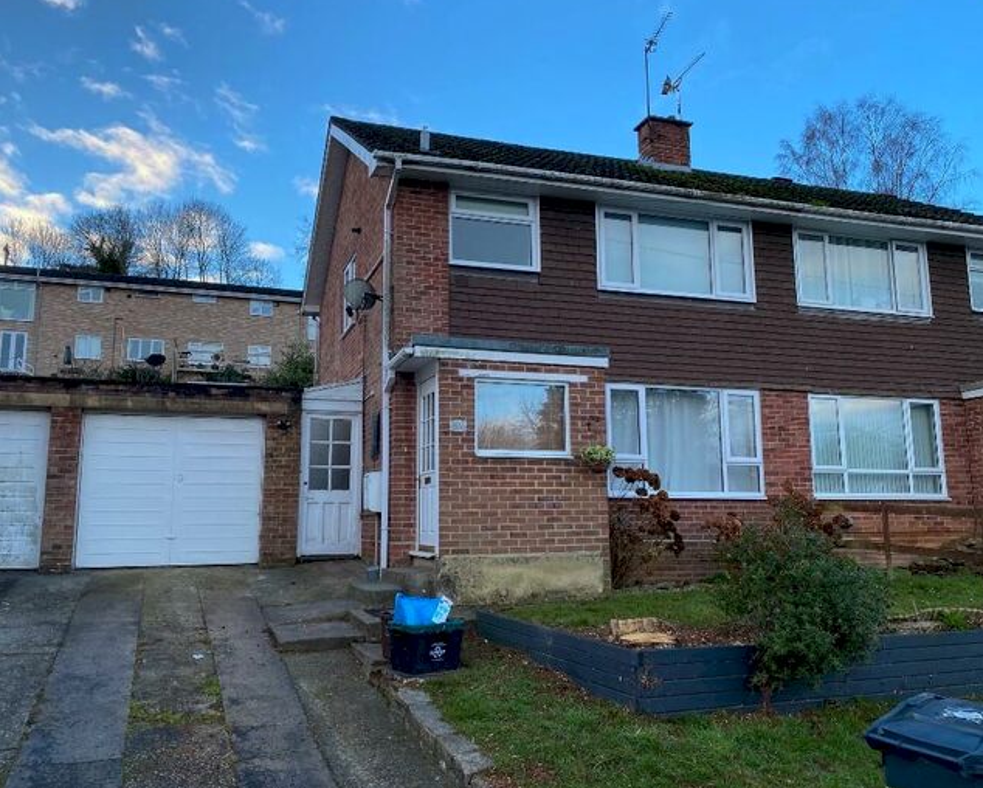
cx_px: 465
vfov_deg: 51.6
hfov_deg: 62.1
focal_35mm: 28
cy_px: 387
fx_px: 815
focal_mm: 4.25
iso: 32
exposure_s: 1/613
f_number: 1.8
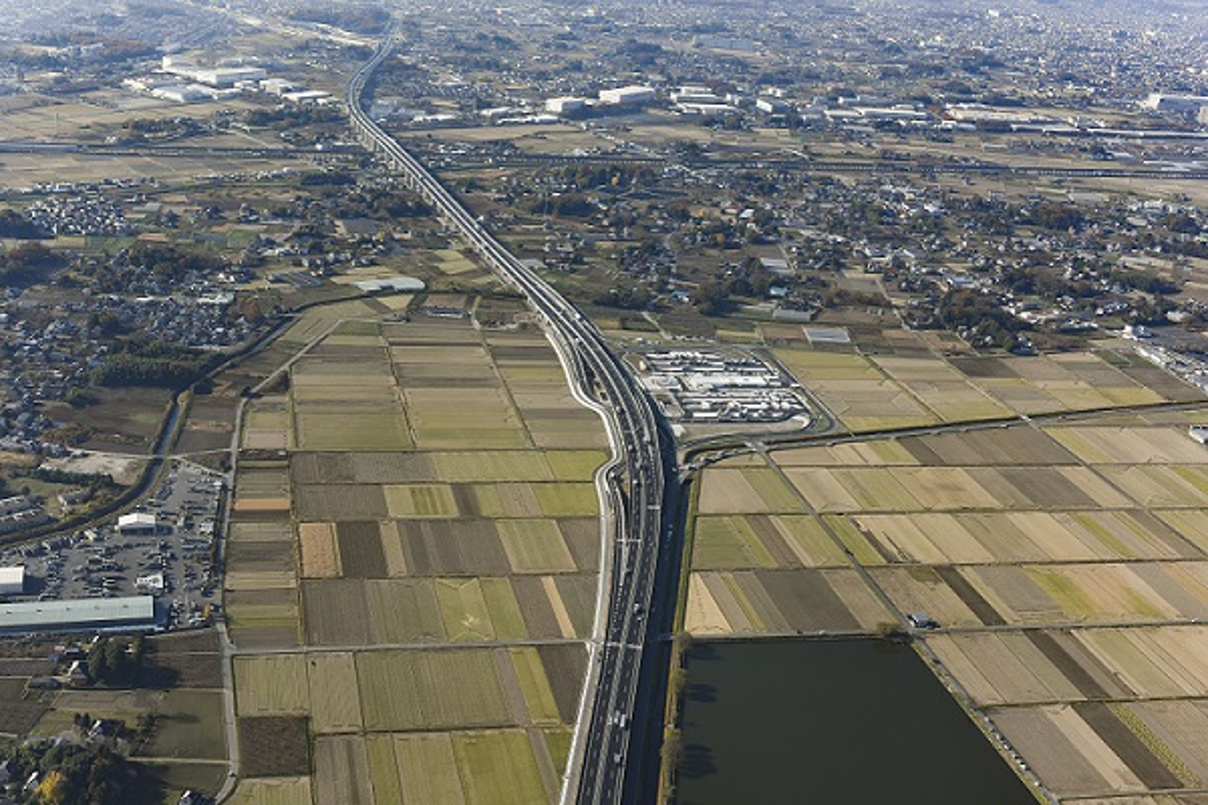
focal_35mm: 48
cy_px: 402
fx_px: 1611
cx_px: 604
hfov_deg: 41.1
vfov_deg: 28.1
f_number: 9
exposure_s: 1/500
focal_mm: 48
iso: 200
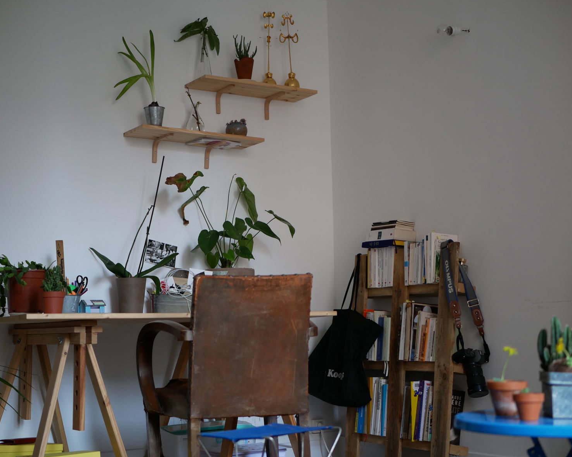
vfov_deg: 28.6
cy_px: 232
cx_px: 273
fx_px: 897
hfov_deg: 35.4
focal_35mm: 53
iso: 400
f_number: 1.7
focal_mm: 25
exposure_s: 1/40
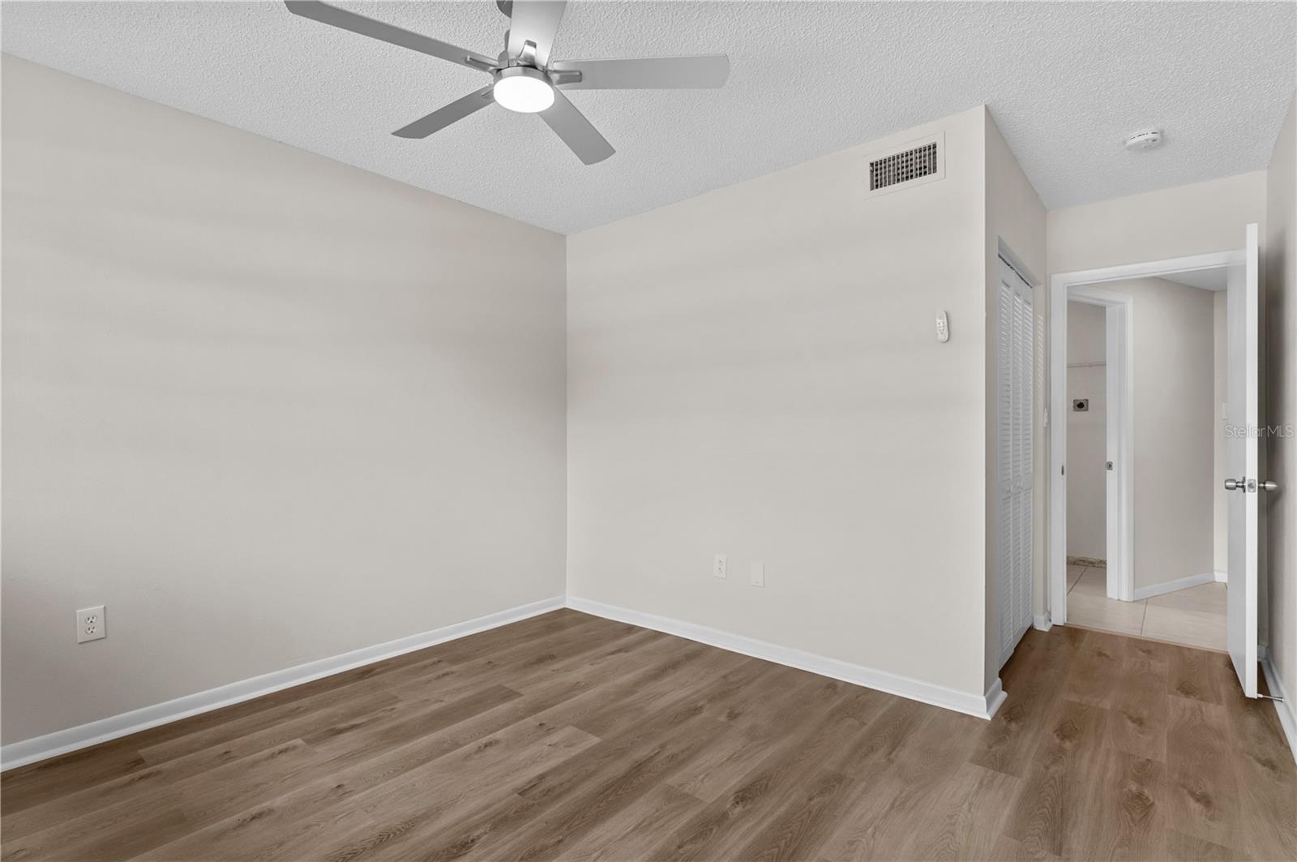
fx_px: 648
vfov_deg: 67.3
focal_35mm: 18
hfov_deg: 90.1
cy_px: 431
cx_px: 648
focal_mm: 18
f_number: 10
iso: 320
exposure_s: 1/10
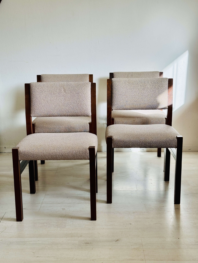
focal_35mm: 48
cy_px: 132
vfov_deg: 39.7
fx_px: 366
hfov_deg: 30.3
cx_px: 99
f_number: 1.78
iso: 50
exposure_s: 1/209
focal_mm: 6.76
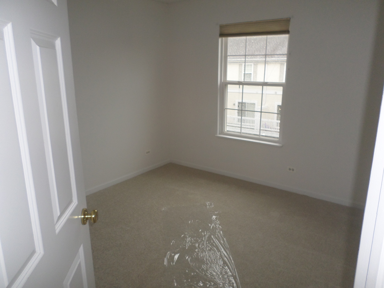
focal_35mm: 25
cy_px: 144
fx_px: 277
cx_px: 192
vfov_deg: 54.9
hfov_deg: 69.4
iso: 100
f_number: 2.5
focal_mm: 4.5
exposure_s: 1/30
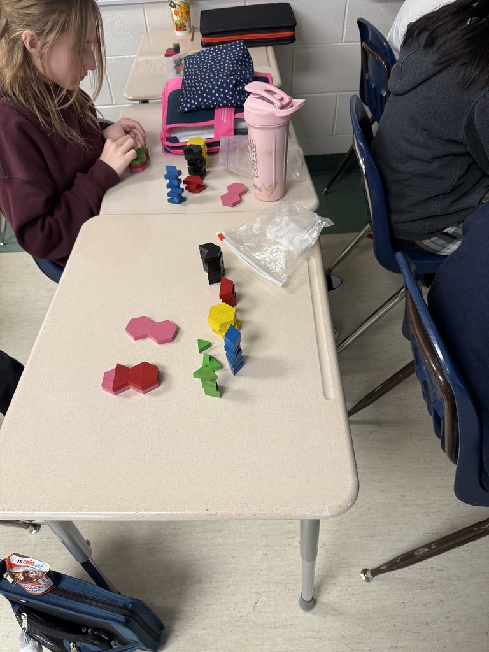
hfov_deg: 56.8
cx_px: 244
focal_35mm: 24
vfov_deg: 71.6
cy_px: 326
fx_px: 452
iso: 160
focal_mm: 6.76
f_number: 1.78
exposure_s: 1/60
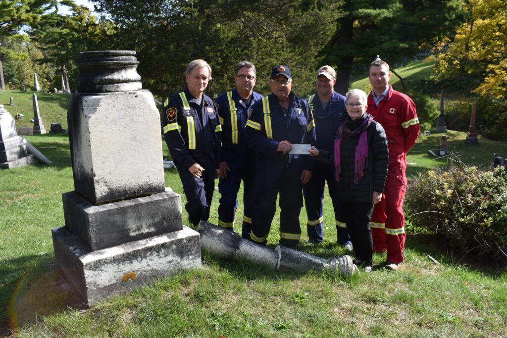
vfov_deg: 40.0
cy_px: 169
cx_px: 254
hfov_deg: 57.2
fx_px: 465
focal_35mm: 33
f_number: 8
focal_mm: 22
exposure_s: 1/250
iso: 220
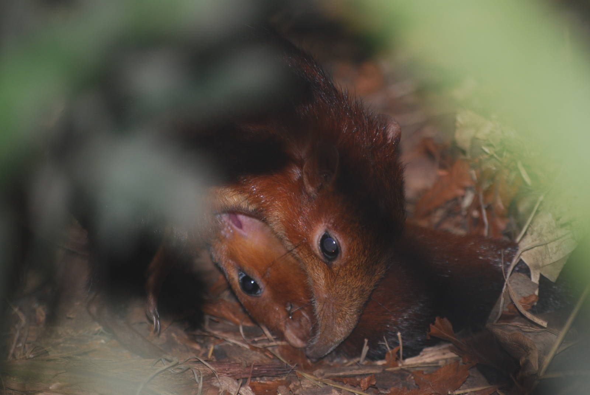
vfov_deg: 3.8
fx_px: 5907
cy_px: 198
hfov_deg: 5.7
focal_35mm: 360
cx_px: 295
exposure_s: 1/60
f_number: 5.3
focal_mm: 240
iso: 280
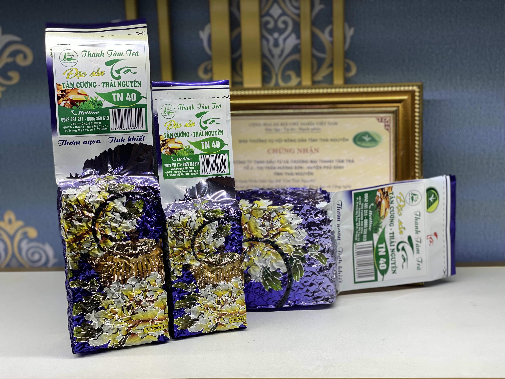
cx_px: 252
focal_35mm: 52
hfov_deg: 36.8
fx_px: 759
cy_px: 190
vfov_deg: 28.0
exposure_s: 1/100
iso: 40
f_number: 2
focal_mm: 6
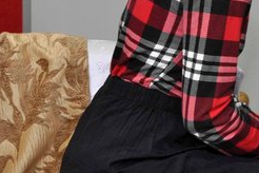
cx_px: 337
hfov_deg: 9.8
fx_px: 1482
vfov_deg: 6.6
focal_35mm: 206
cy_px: -11
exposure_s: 1/60
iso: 800
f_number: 13
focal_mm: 52
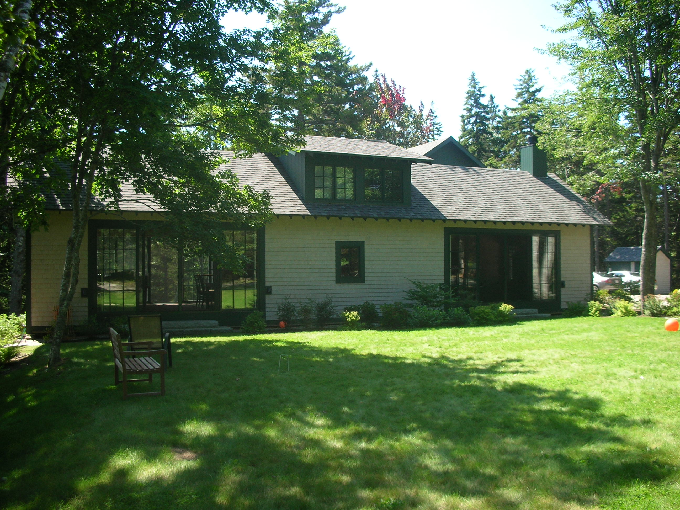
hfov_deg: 52.6
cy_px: 255
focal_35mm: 35
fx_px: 688
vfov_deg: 40.7
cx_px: 340
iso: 50
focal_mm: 5.8
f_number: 3
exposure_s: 1/186
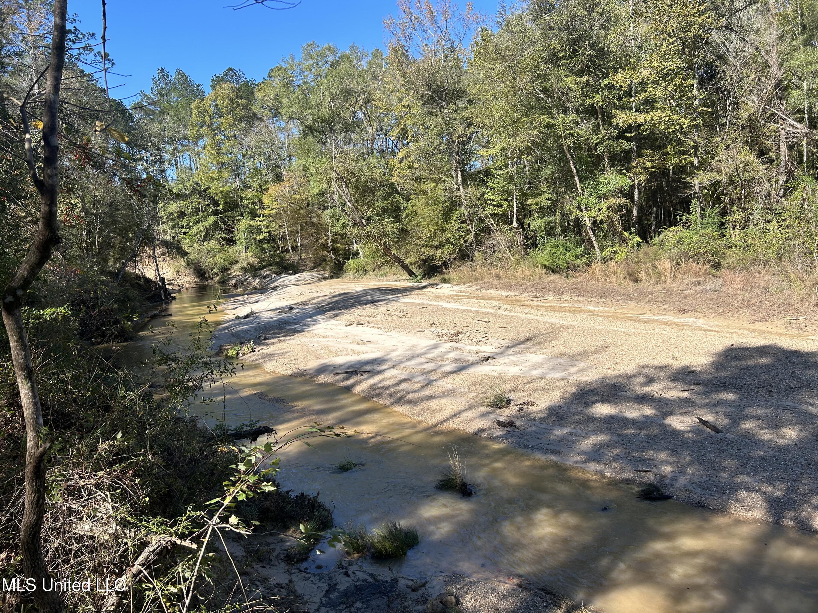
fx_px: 614
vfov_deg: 53.1
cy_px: 306
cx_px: 409
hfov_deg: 67.3
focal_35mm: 26
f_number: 1.5
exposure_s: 1/2165
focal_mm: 5.7
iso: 50
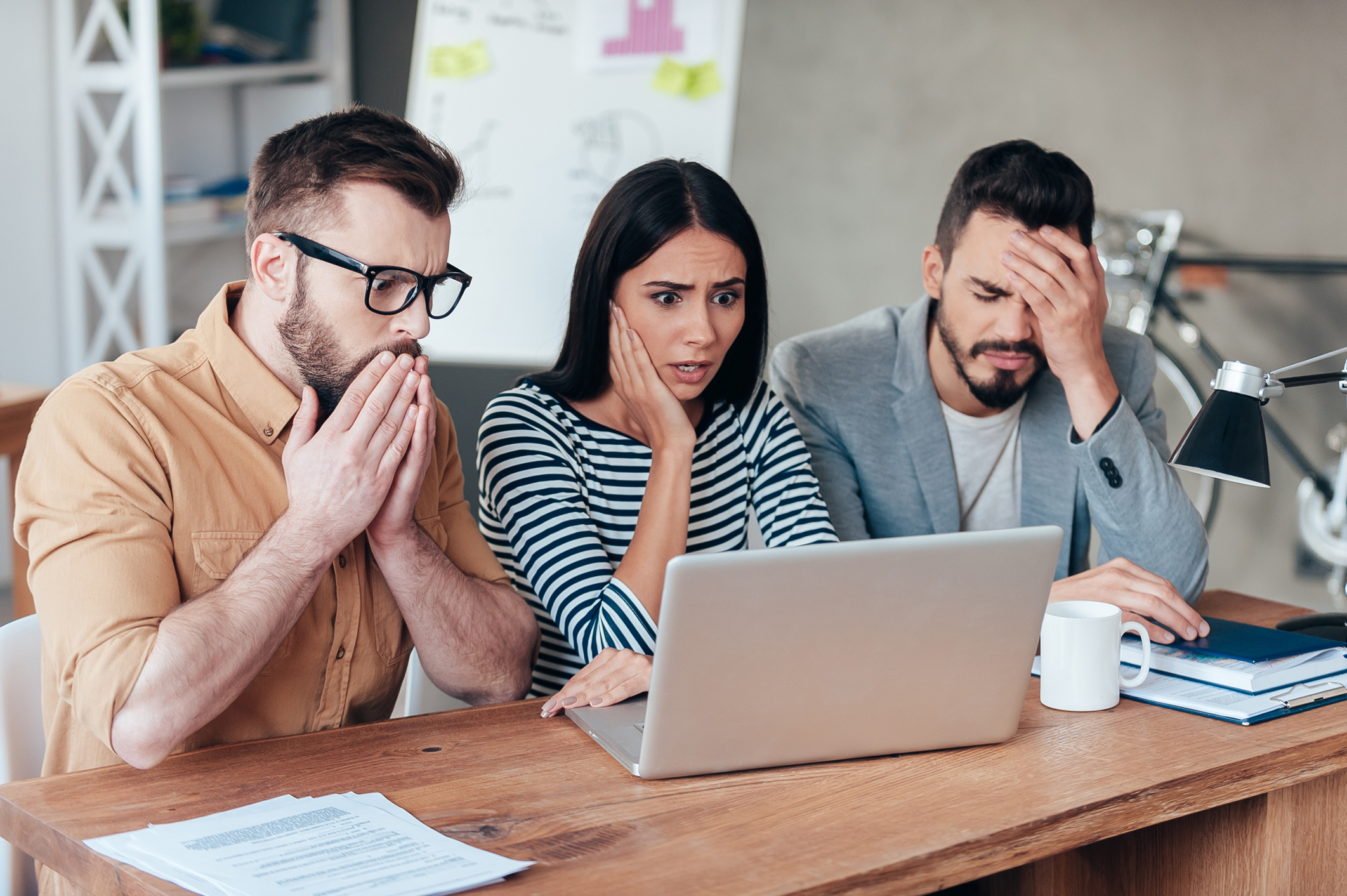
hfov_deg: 26.0
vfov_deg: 17.5
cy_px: 448
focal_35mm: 78
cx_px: 674
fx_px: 2916
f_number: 3.2
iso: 400
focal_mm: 78
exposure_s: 1/60
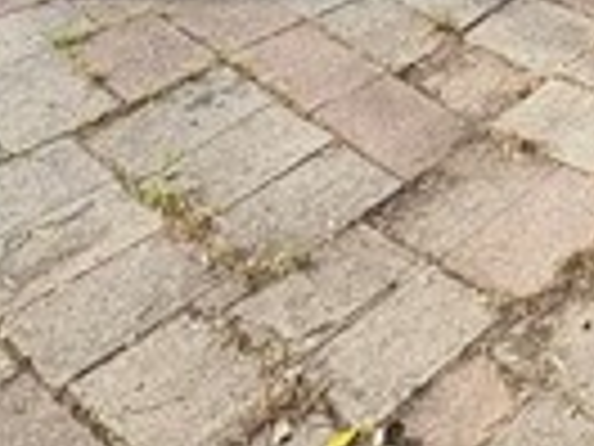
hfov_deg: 25.0
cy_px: -518
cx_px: 760
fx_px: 1167
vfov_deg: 15.6
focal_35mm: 68
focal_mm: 2.22
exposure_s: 1/693
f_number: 2.2
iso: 40
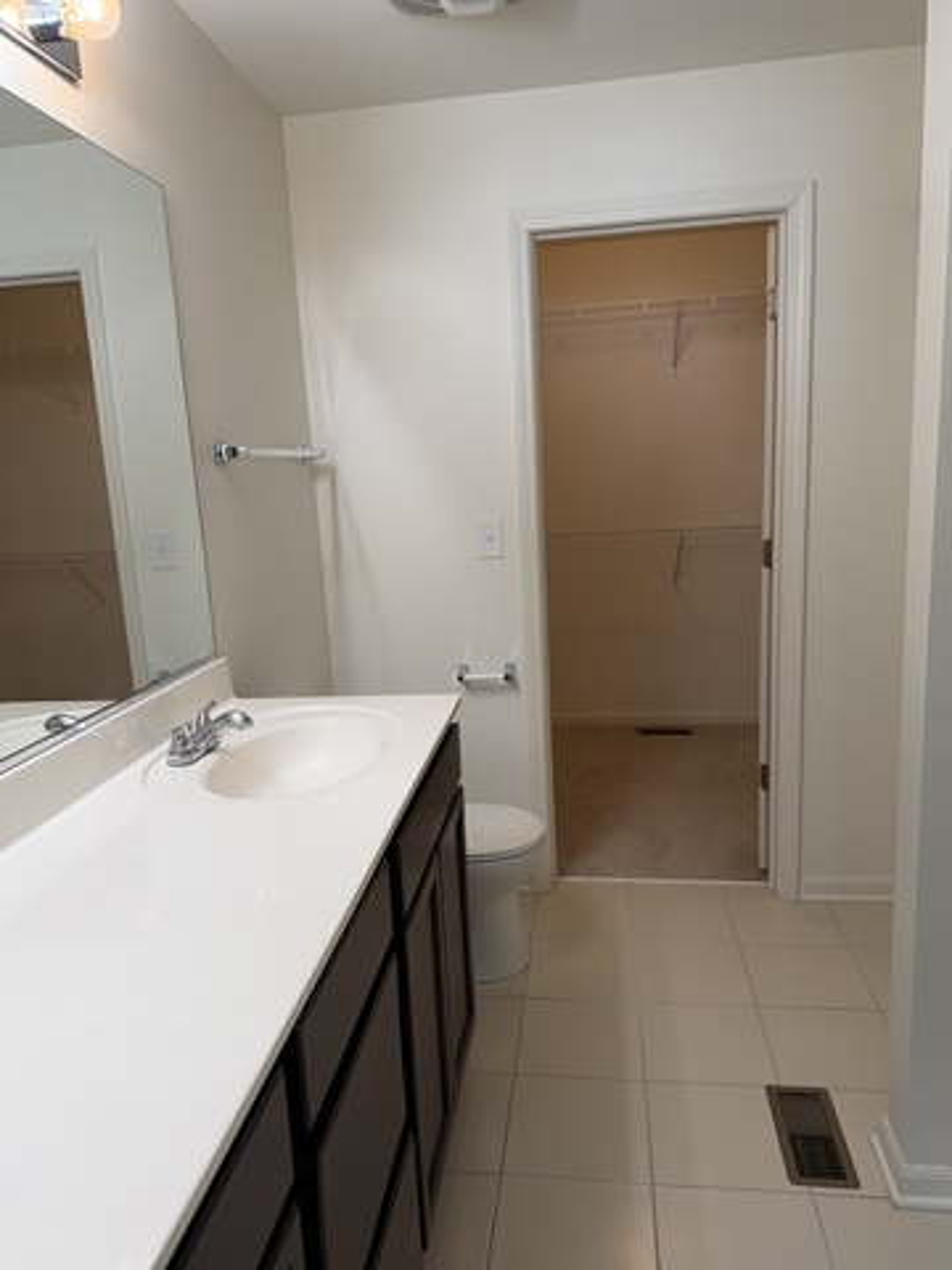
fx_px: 880
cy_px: 635
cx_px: 476
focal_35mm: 24
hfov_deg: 56.8
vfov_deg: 71.6
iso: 80
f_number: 1.78
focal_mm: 6.76
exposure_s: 1/120
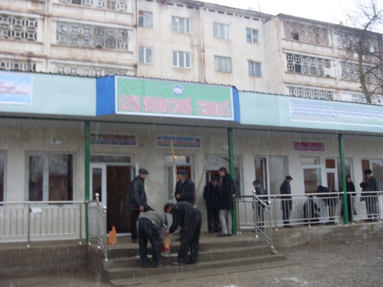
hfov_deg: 49.0
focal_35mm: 38
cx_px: 192
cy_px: 144
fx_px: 420
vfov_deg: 37.7
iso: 100
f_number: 2.8
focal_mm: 6.3
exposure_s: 1/60
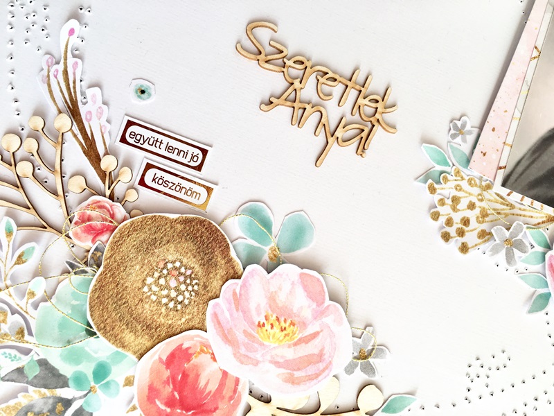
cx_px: 277
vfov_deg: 48.2
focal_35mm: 29
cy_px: 208
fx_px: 464
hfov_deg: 61.7
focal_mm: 4.15
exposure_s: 1/50
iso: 25
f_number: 2.2
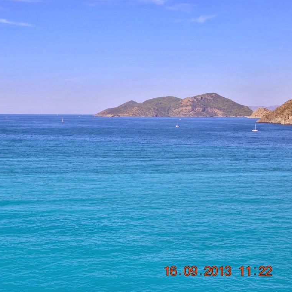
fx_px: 531
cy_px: 146
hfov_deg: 30.5
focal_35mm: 56
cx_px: 94
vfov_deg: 30.7
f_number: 8
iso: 100
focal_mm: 29
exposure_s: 1/250
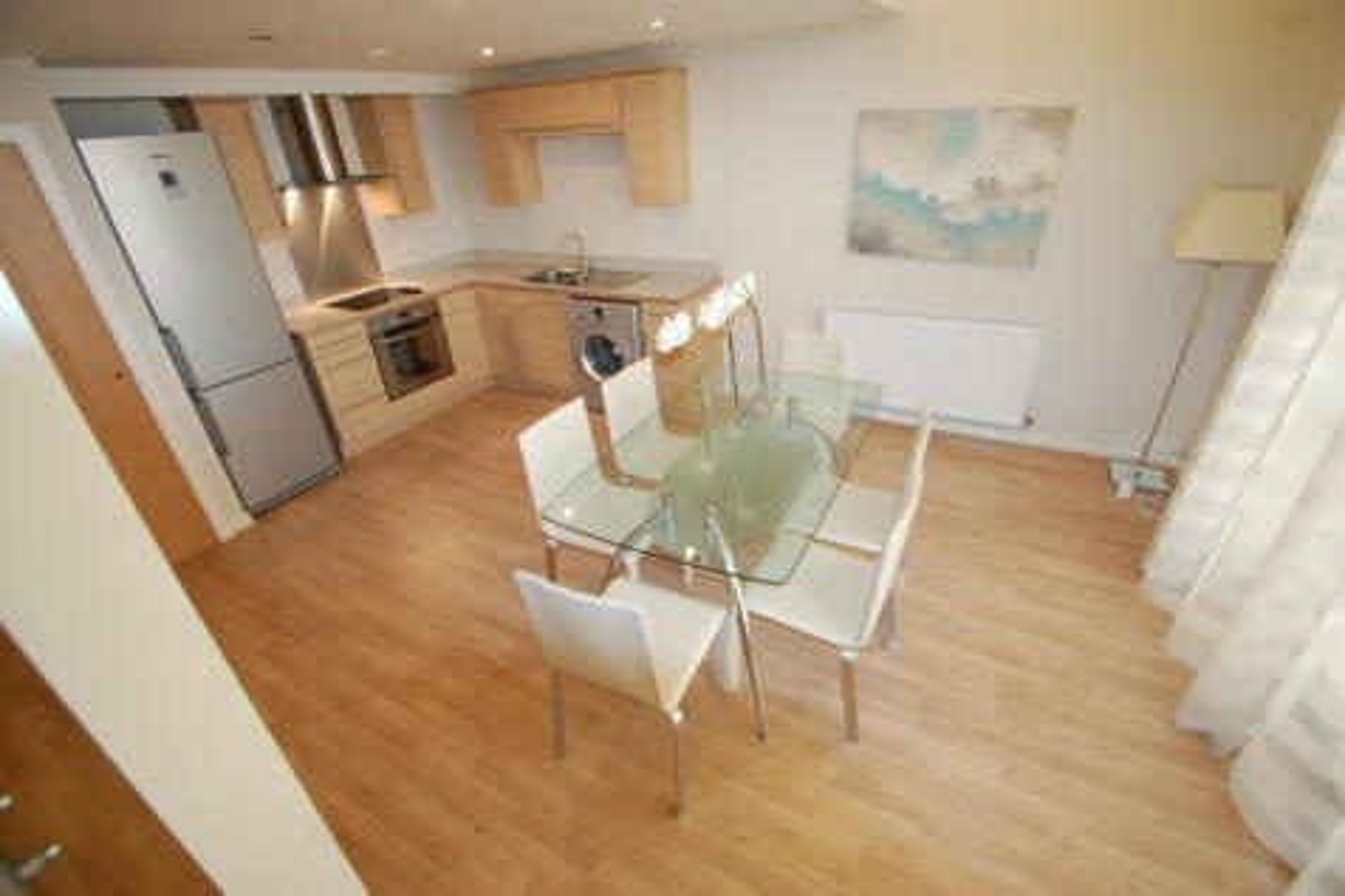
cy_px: 448
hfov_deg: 100.4
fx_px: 560
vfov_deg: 77.3
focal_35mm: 15
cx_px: 672
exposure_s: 1/80
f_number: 4
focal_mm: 10
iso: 1600
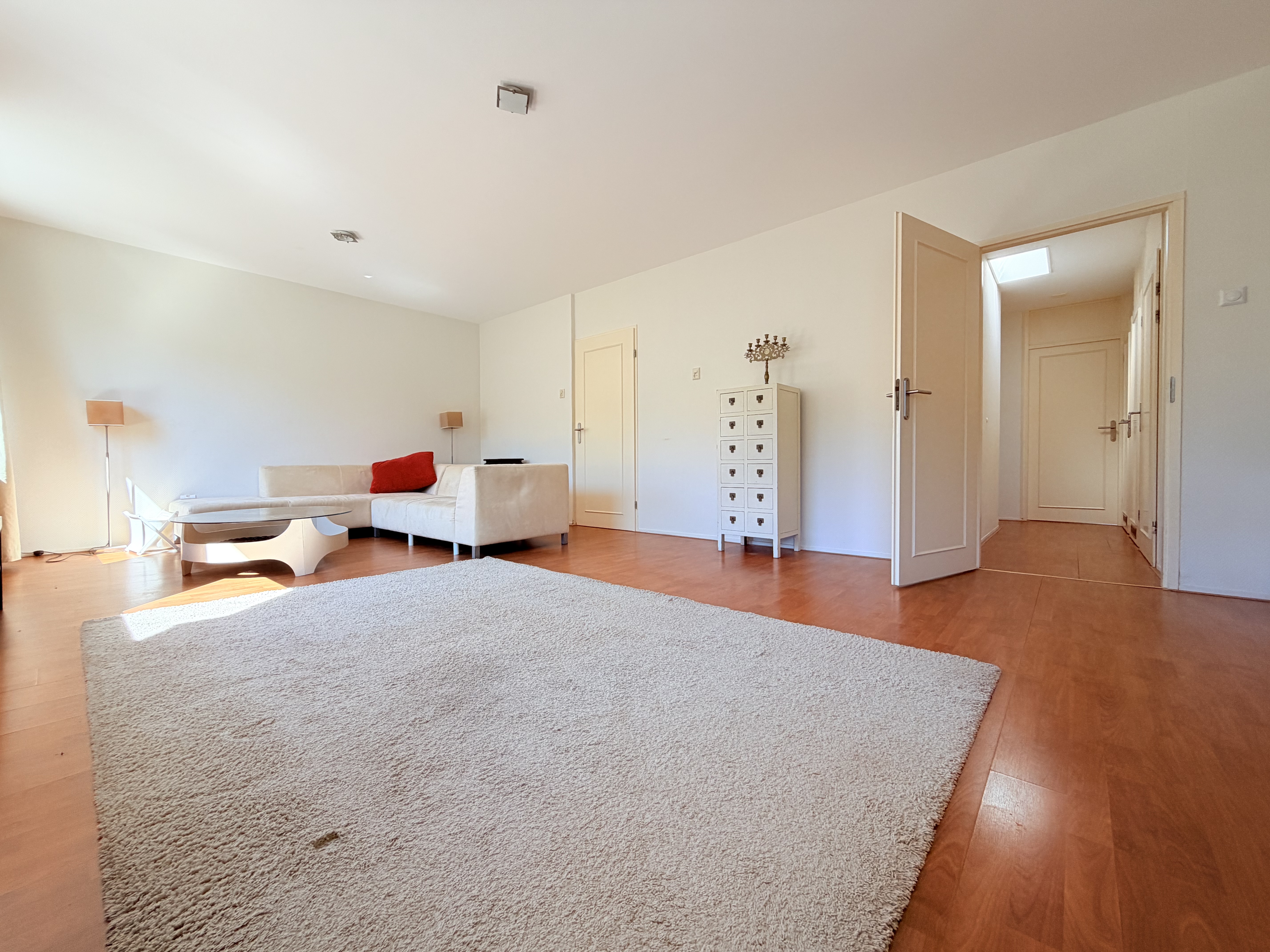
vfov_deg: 85.7
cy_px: 476
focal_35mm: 14
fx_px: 514
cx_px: 635
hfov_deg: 102.1
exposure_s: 1/121
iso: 64
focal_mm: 2.22
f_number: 2.2
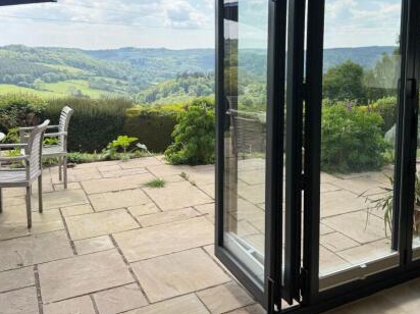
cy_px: 94
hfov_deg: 53.8
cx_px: 241
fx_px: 412
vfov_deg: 41.0
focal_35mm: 34
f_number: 1.78
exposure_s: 1/3802
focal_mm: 6.76
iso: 80
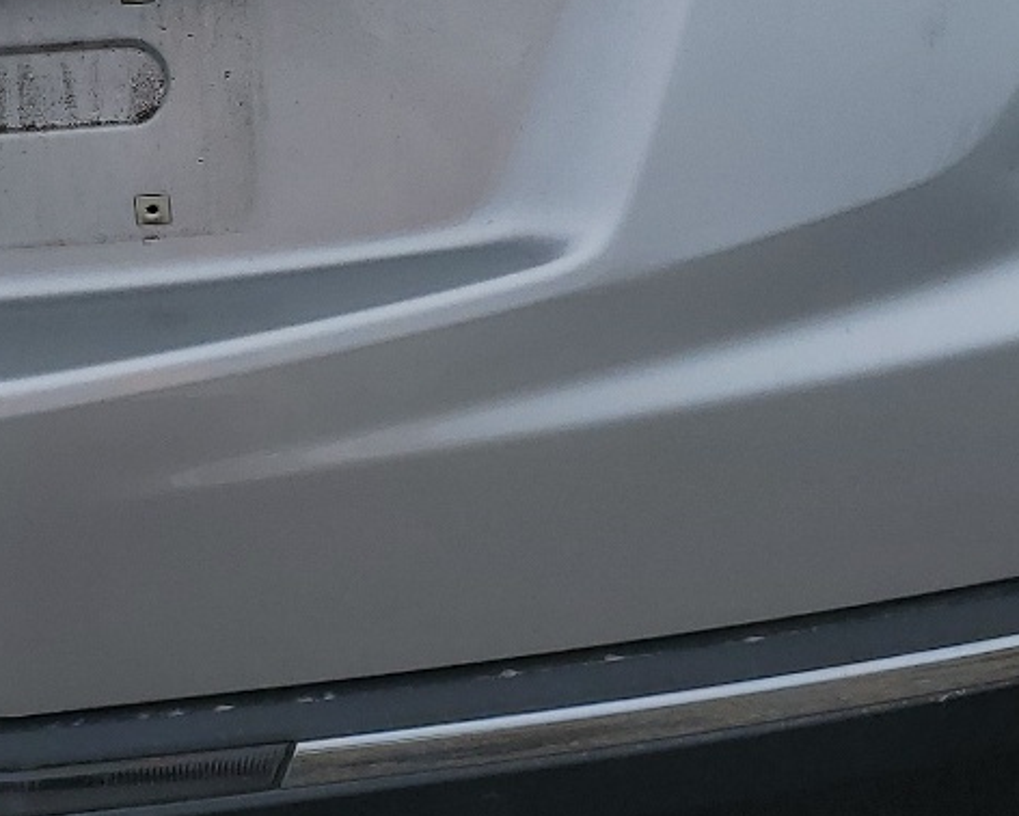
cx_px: 108
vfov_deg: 17.6
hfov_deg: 21.7
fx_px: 2595
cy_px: 86
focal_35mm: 86
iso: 50
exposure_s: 1/2000
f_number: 1.5
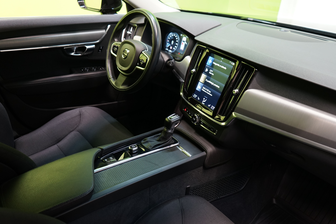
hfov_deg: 63.7
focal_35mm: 29
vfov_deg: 45.0
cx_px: 168
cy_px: 112
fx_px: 271
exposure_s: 1/30
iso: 1000
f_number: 3.5
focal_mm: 29
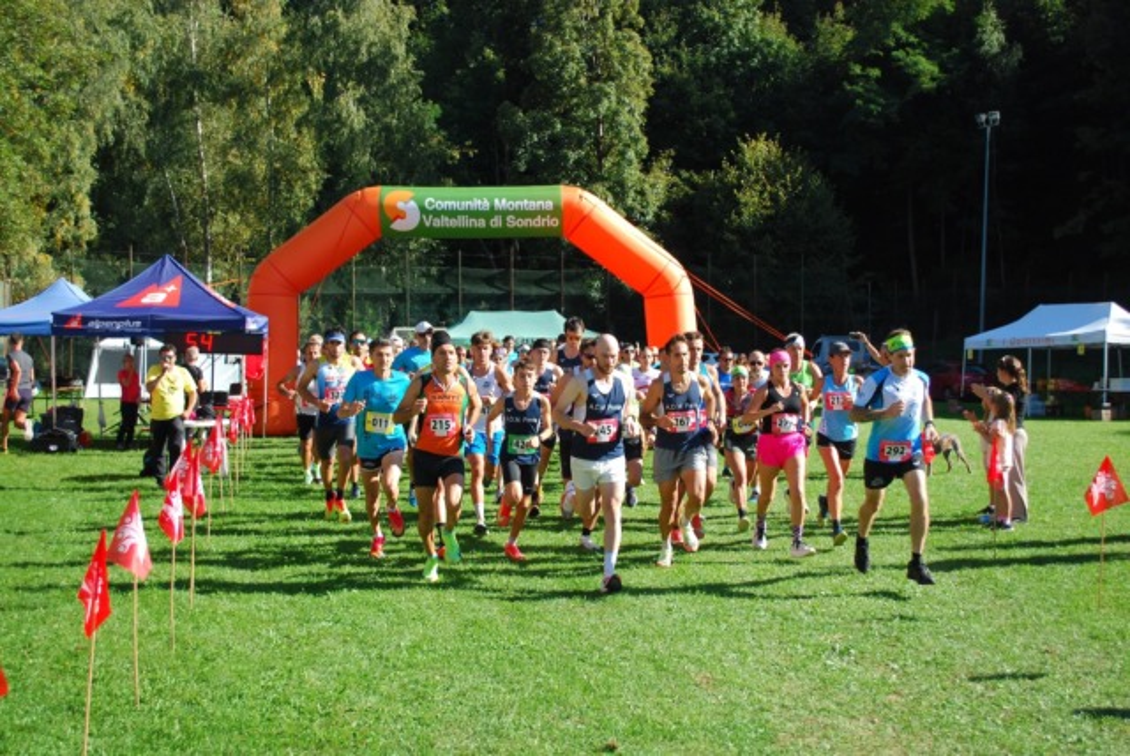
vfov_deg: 26.5
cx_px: 565
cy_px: 378
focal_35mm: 51
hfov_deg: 38.8
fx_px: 1602
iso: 320
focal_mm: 34
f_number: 5
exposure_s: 1/800
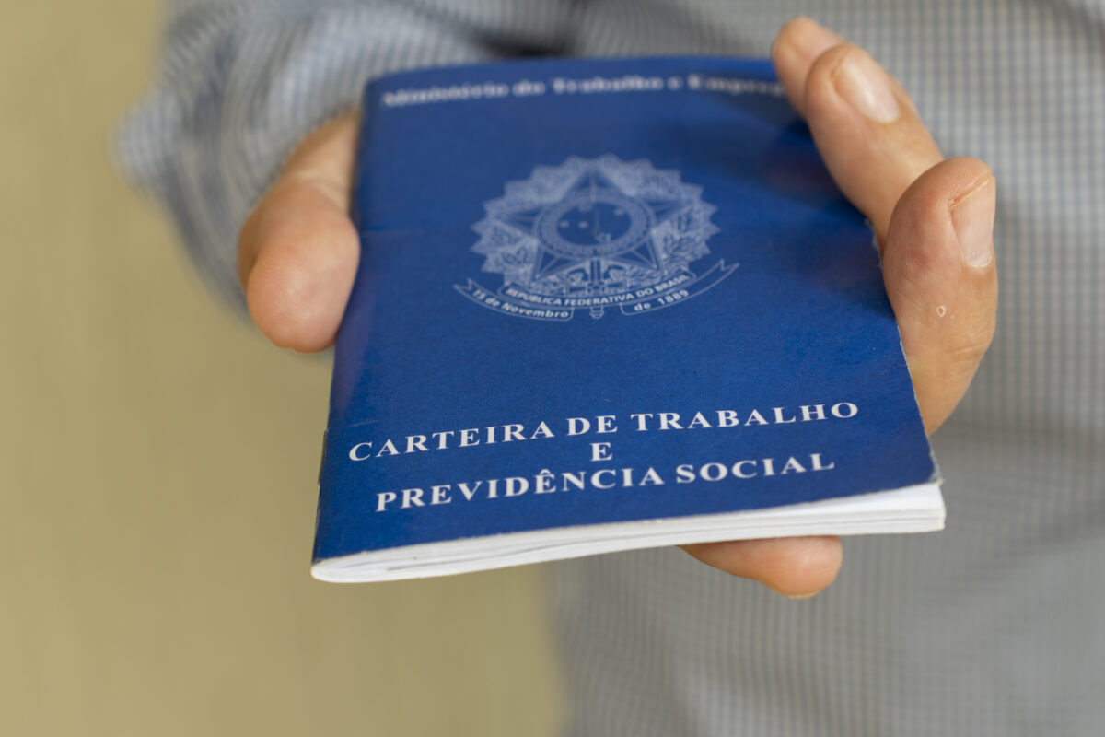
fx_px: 1842
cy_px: 368
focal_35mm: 60
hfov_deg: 33.4
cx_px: 552
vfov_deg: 22.6
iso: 200
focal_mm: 40
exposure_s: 1/15
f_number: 5
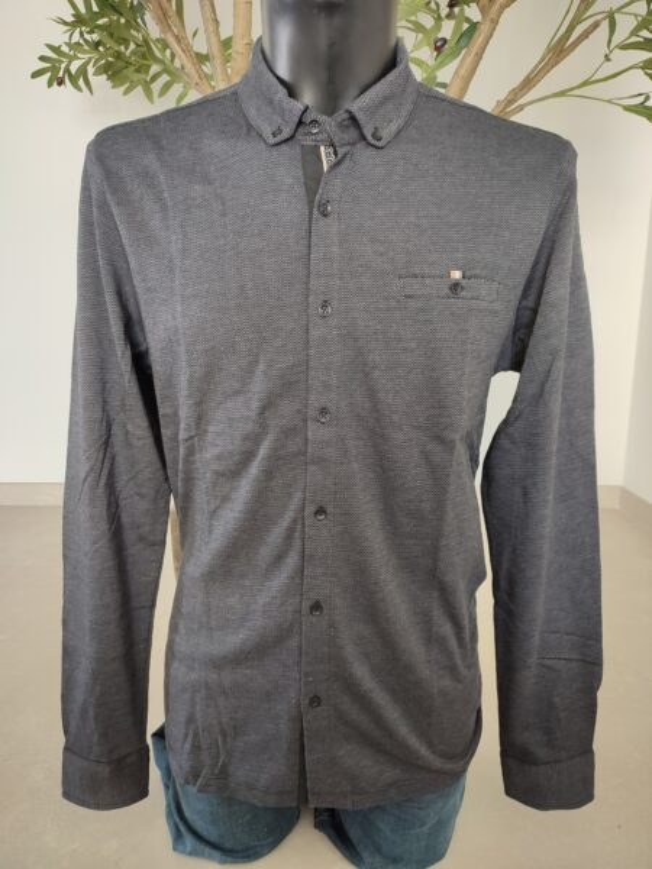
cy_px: 434
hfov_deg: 54.9
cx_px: 326
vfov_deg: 69.4
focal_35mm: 25
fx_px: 628
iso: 161
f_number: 1.9
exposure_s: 1/33
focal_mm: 6.04
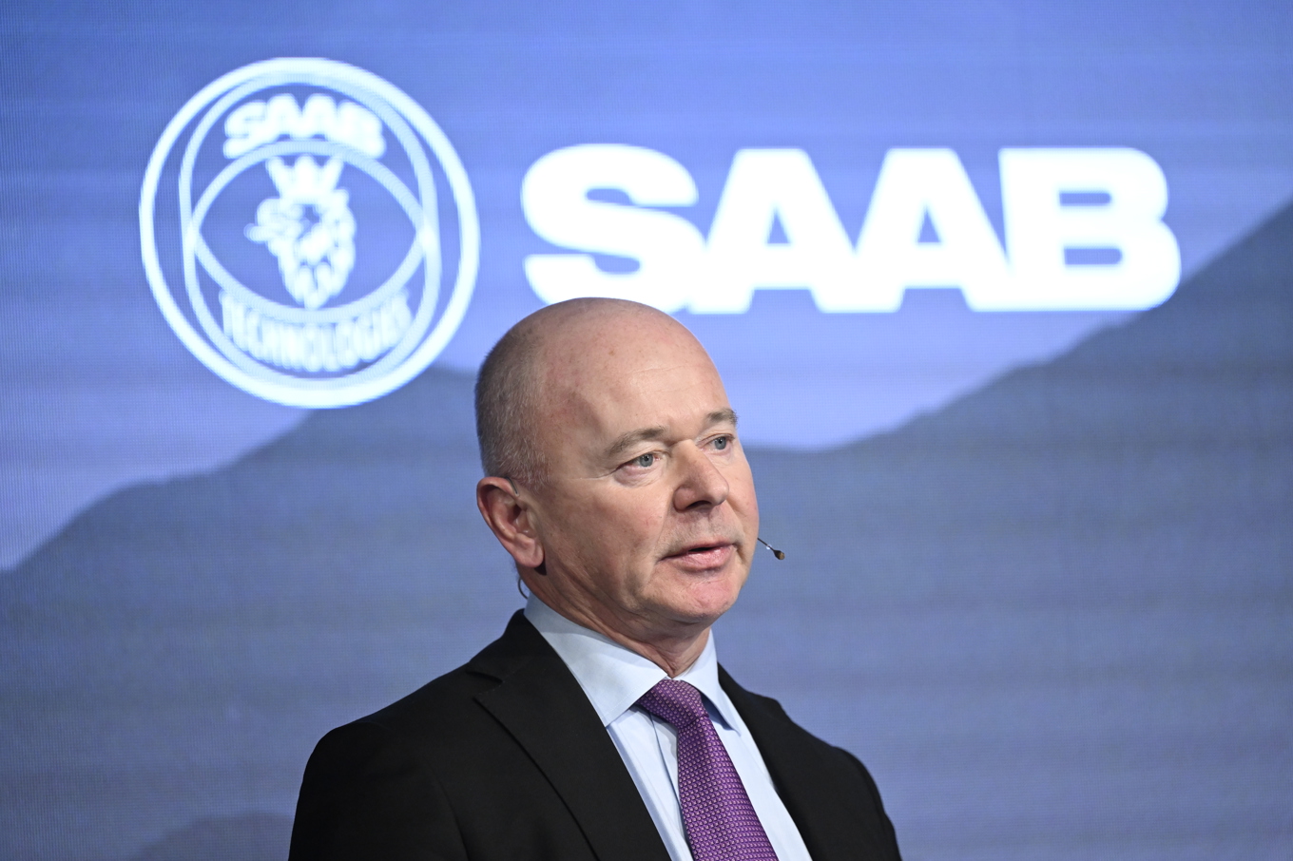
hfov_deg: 10.3
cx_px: 646
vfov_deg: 6.9
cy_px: 430
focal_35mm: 200
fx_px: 7181
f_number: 3.2
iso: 4000
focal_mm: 200
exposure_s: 1/250
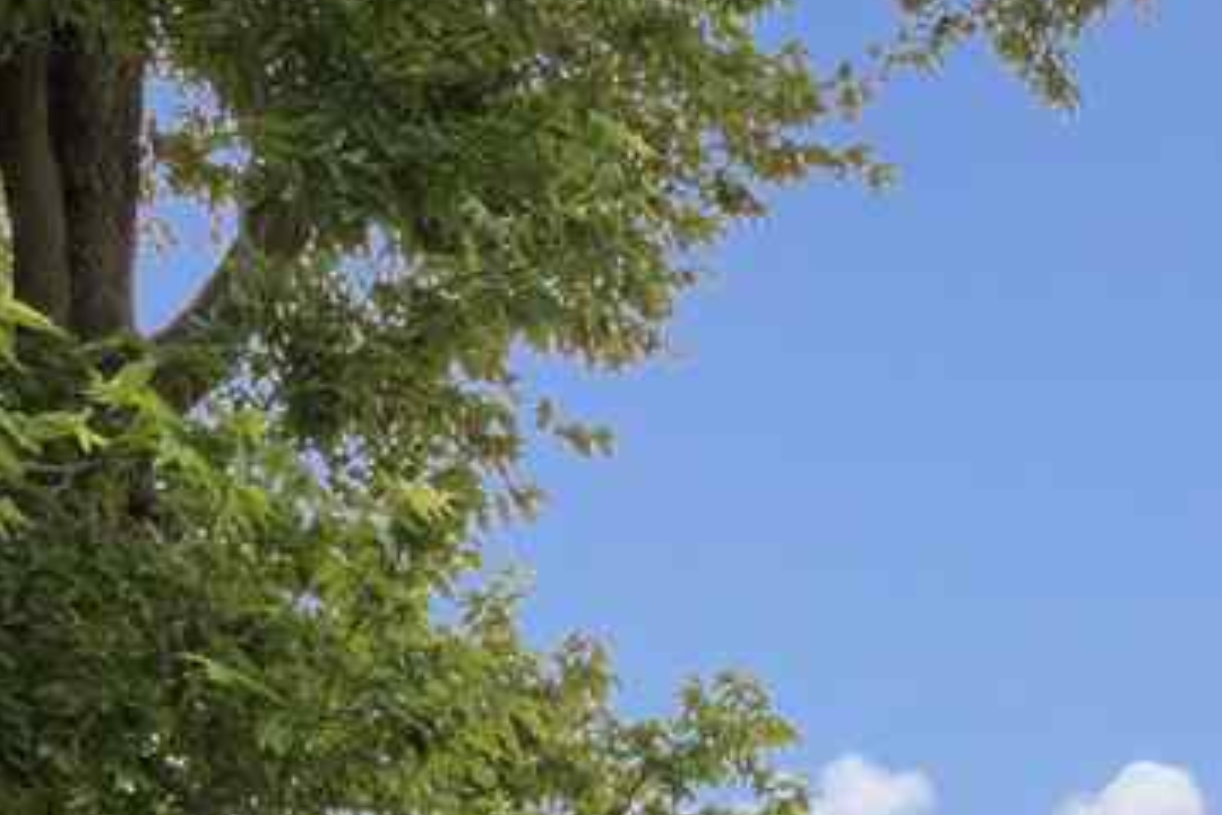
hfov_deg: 22.8
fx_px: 3021
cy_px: 1285
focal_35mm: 89
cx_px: 808
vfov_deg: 14.2
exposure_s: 1/640
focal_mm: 25
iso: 400
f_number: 9
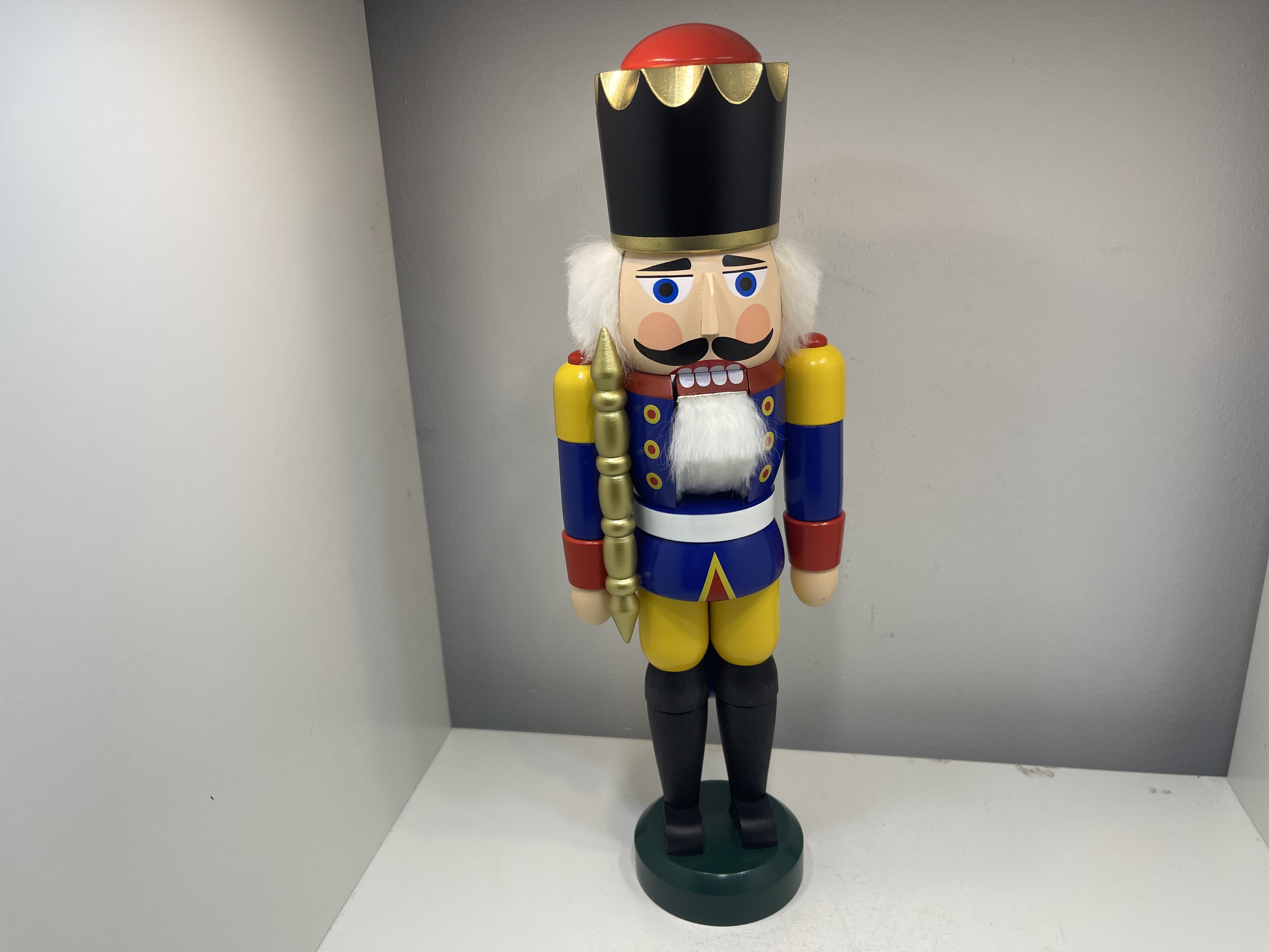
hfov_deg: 69.4
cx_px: 634
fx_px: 916
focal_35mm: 25
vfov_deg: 54.9
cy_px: 476
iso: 32
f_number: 1.6
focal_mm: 5.1
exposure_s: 1/325
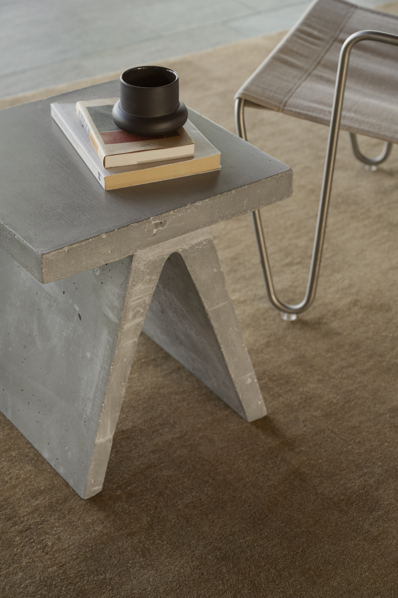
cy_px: 299
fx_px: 1161
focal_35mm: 70
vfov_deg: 28.8
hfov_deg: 19.5
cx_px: 199
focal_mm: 70
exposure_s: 1/60
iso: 320
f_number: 6.3
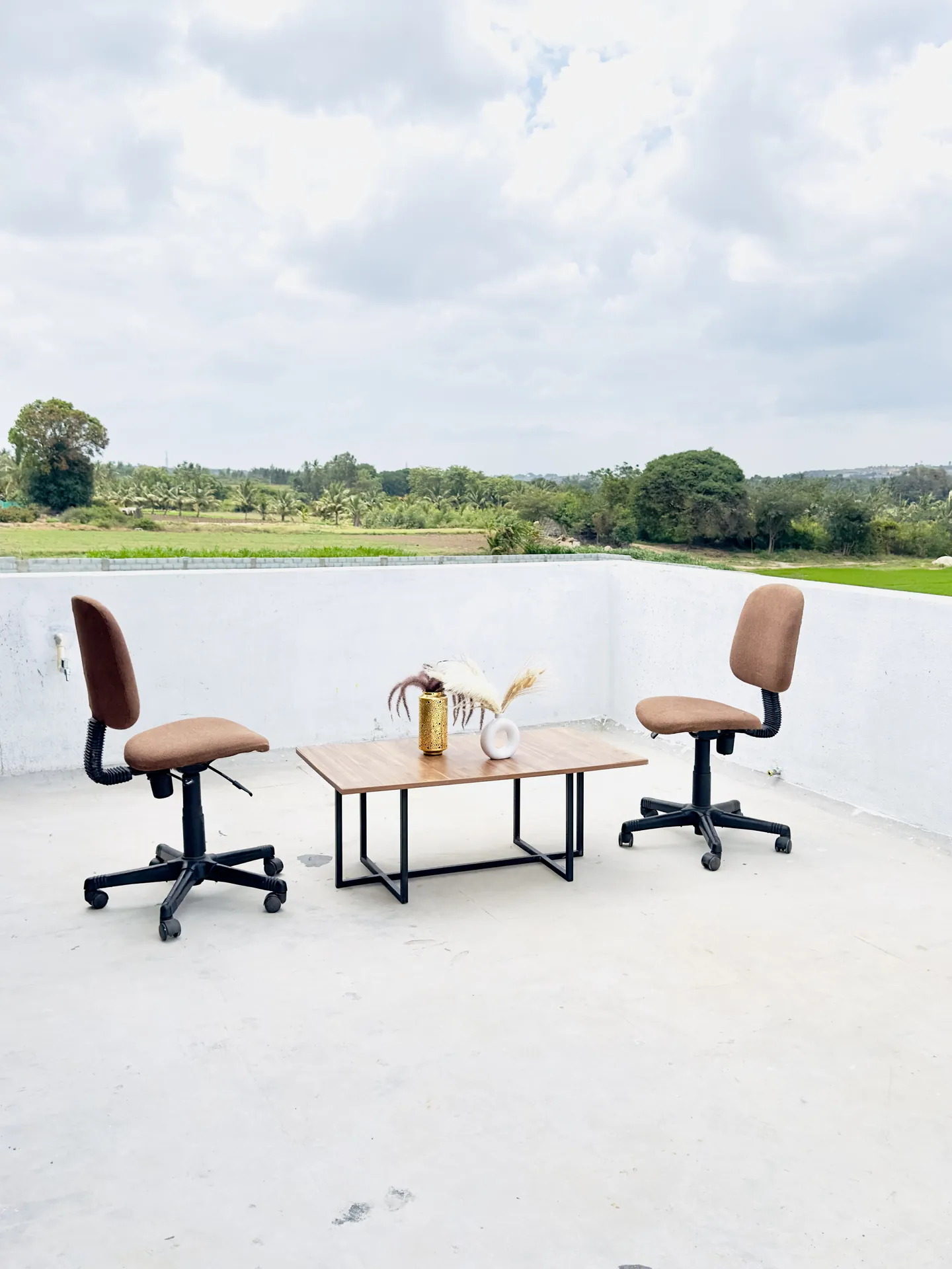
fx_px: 1137
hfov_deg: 45.4
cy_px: 634
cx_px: 476
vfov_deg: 58.4
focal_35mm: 31
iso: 100
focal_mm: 6.86
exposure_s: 1/9434
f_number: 1.78
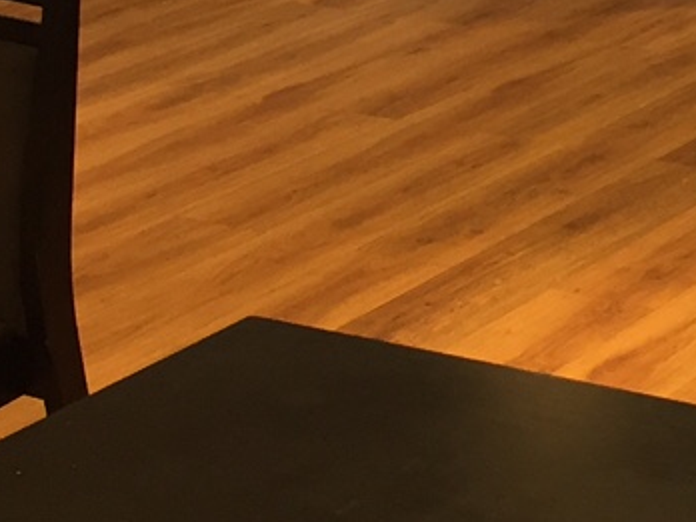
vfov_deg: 10.6
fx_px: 2734
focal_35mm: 136
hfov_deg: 14.4
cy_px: -172
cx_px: 614
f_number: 2.2
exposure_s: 1/33
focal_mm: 4.15
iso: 100
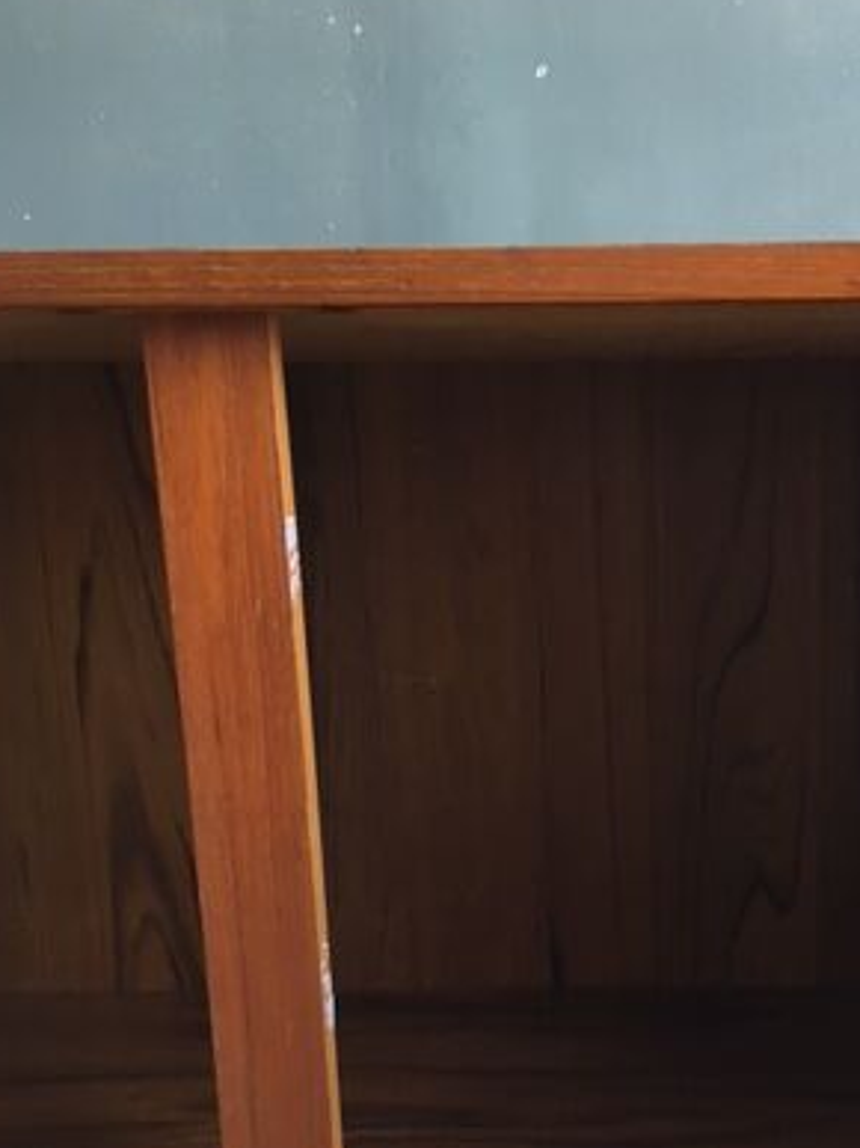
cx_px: 673
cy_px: 908
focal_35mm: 48
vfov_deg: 38.3
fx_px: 1591
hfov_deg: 29.6
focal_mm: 4.15
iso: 80
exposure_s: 1/33
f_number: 2.2
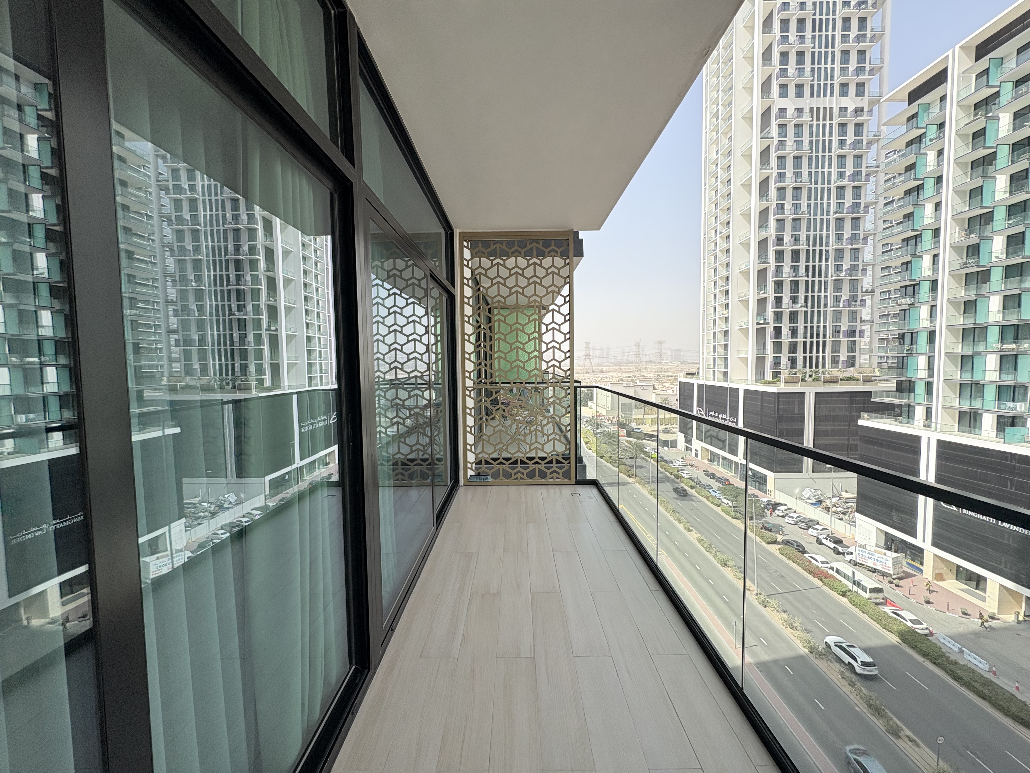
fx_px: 417
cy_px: 386
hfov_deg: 102.1
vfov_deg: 85.7
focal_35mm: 14
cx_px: 515
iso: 40
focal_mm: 2.22
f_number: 2.2
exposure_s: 1/1126
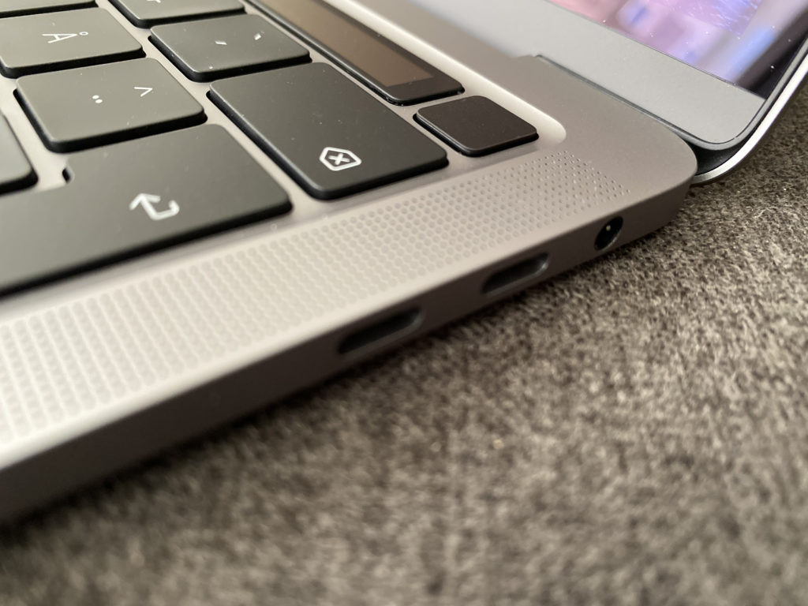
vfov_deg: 53.1
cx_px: 404
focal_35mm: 26
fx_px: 607
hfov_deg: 67.3
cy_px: 303
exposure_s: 1/47
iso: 500
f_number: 1.8
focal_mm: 4.25
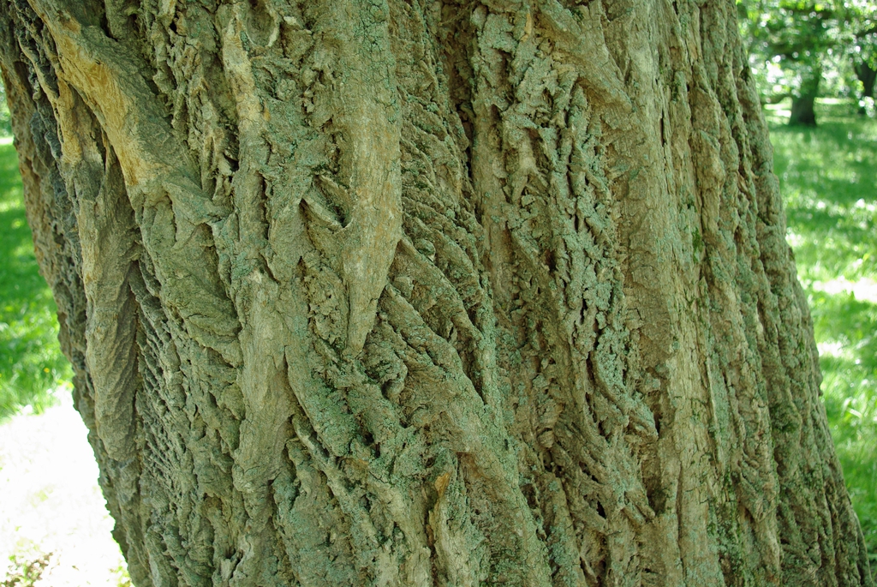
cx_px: 438
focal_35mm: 30
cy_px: 294
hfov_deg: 61.9
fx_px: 732
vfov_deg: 43.7
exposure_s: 1/30
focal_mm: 20
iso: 200
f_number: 4.5
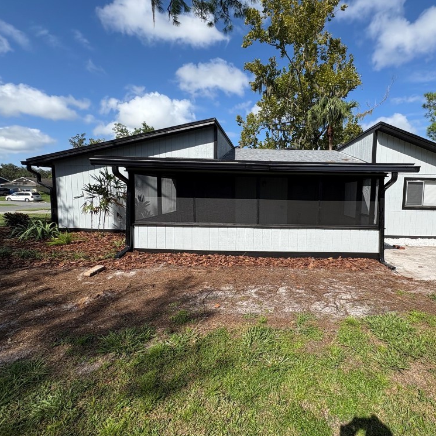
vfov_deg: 84.0
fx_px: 242
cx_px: 269
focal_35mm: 17
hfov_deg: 82.6
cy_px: 215
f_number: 2.2
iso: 50
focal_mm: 2.22
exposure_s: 1/1832
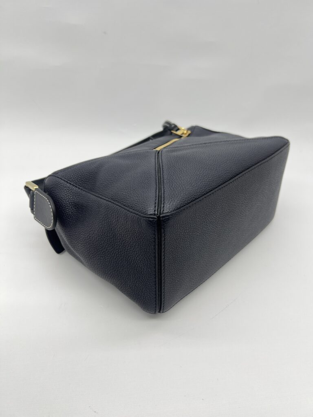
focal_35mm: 26
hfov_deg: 53.1
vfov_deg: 67.3
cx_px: 156
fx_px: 313
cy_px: 208
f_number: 1.5
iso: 32
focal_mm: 5.7
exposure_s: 1/129
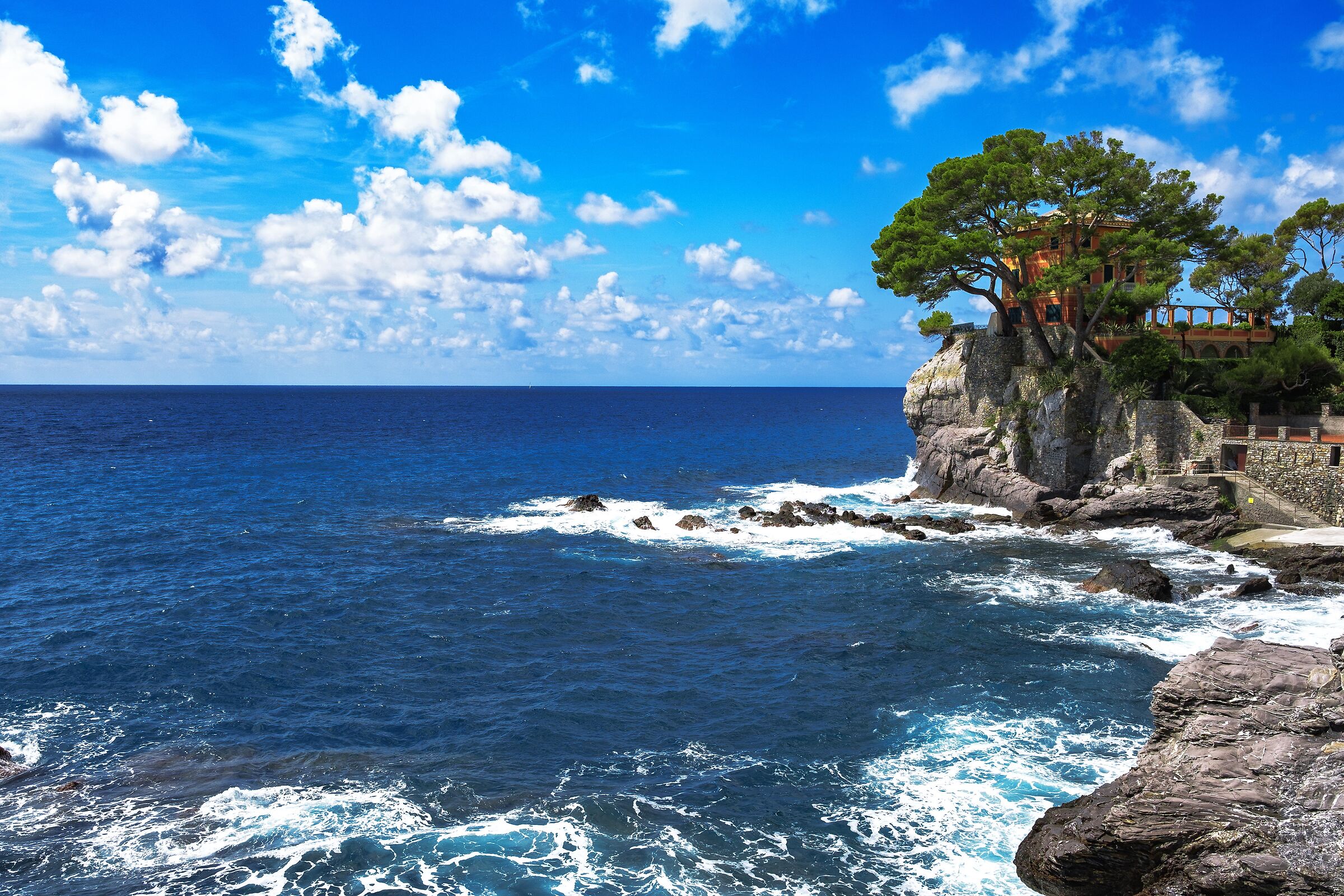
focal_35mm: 35
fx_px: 1307
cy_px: 448
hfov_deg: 54.4
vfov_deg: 37.9
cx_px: 672
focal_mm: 23
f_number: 5.6
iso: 100
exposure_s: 1/640
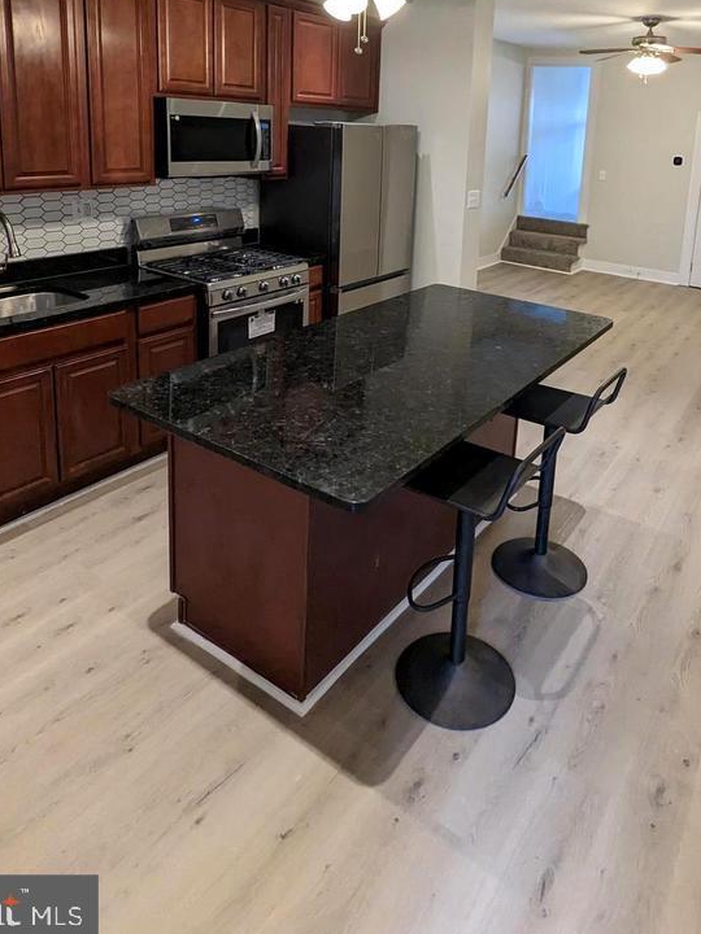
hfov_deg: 56.6
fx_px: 648
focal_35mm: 24
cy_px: 249
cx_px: 396
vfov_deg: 67.6
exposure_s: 1/120
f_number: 2.2
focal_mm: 2.35
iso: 354
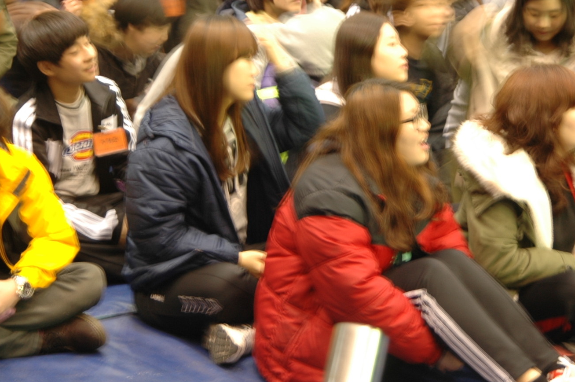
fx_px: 1723
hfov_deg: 18.9
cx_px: 367
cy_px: 88
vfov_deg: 12.6
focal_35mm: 108
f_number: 2.8
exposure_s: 1/4
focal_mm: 42
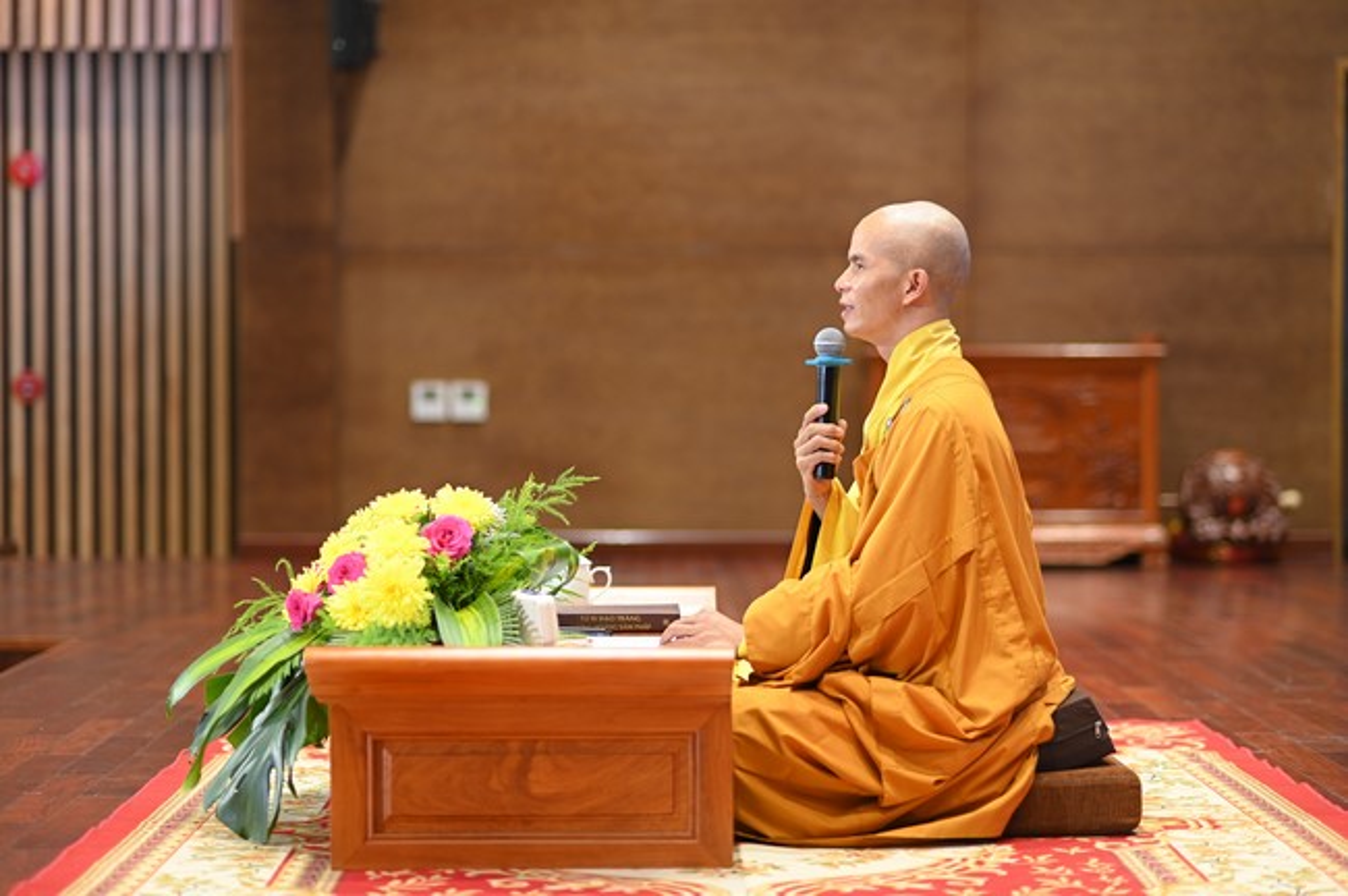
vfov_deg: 16.0
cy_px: 448
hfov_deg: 23.9
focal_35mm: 85
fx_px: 3180
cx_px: 674
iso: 800
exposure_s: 1/125
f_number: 2
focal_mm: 85
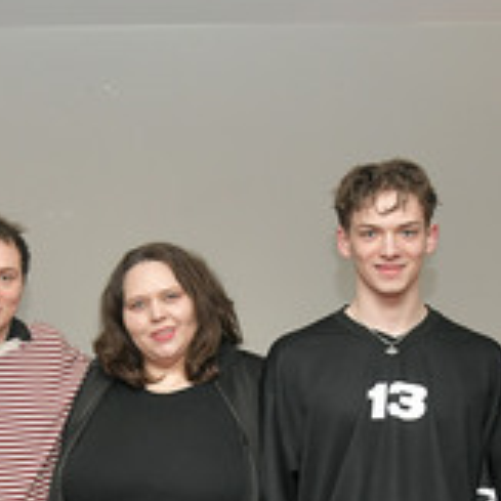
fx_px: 1195
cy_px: 440
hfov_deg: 23.2
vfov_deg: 23.1
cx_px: 78
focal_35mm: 73
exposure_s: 1/200
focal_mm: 31
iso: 2000
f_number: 5.6
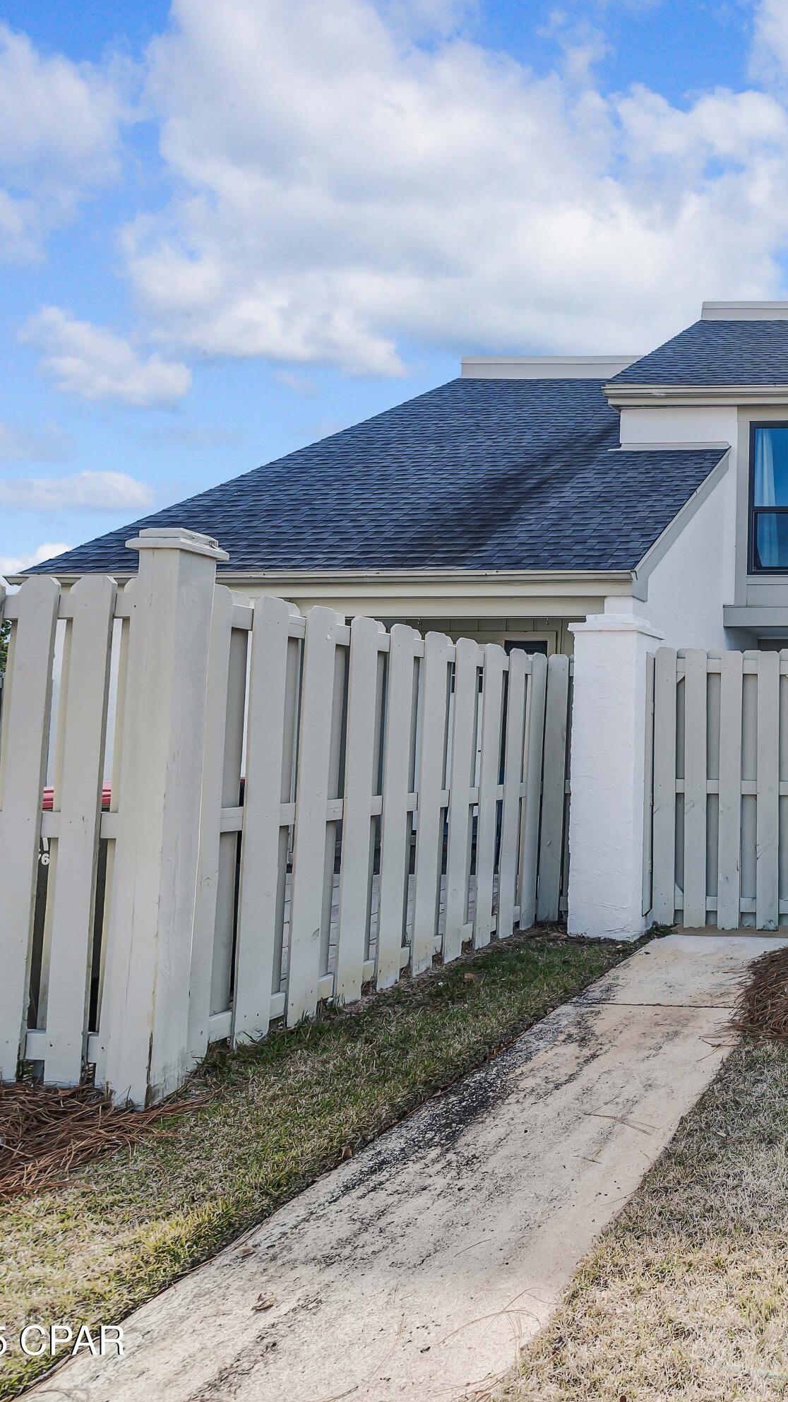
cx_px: 946
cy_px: 699
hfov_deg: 40.6
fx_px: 706
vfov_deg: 89.6
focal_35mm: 19
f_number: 5.6
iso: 100
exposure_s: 1/1000
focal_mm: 12
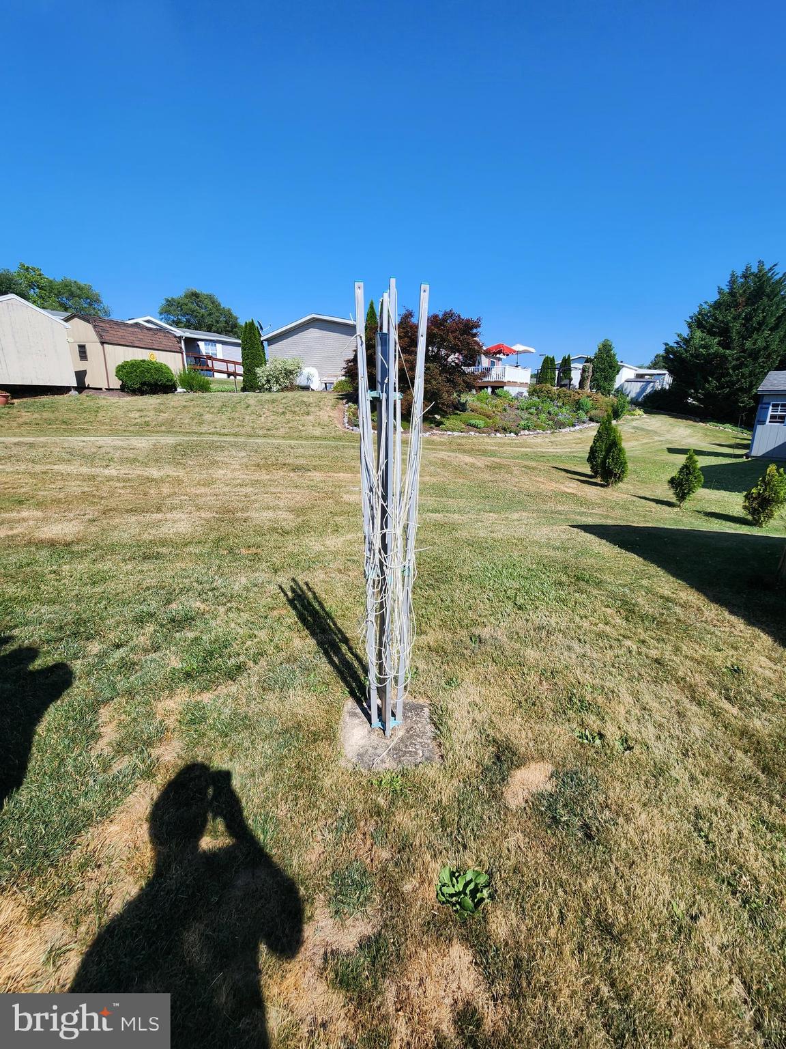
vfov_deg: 106.2
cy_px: 524
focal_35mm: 13
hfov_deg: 89.9
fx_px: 394
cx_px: 393
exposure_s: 1/1588
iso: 50
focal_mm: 2.2
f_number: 2.2
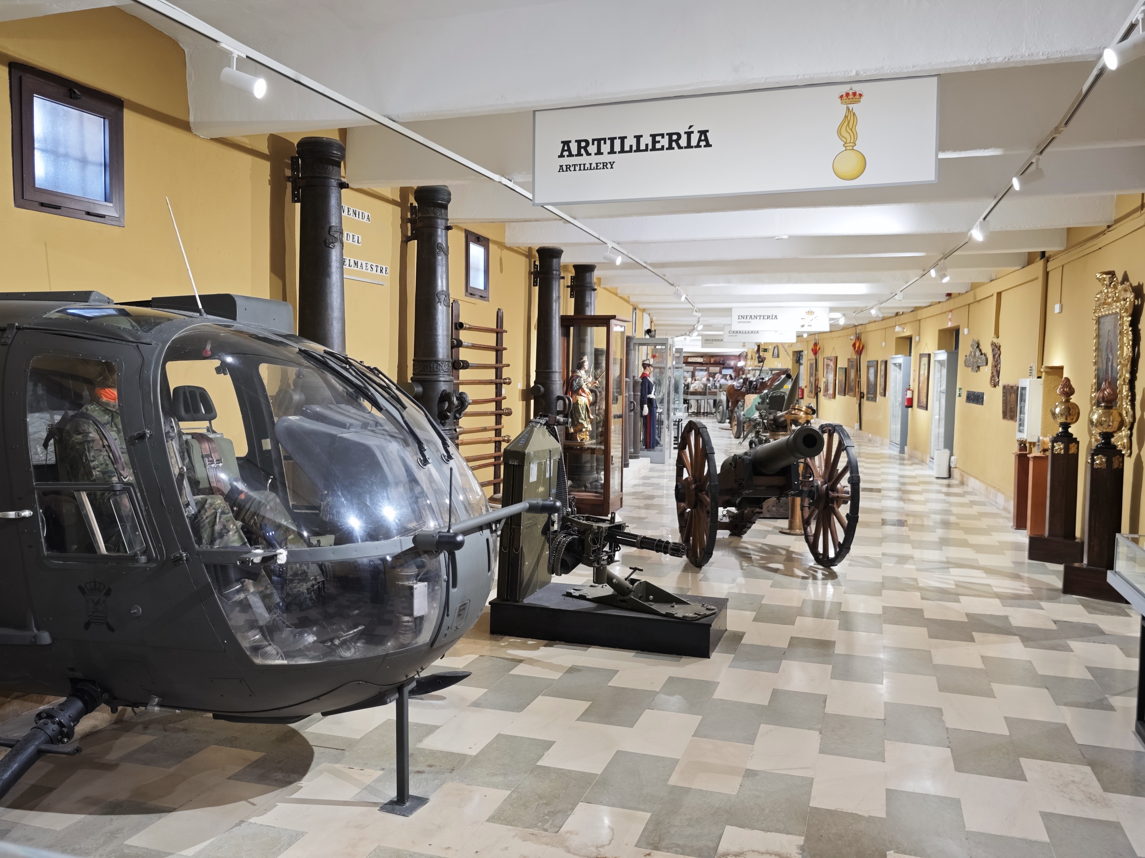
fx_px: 926
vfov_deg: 49.7
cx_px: 572
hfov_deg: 63.4
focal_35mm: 28
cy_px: 429
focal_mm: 8.72
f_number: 1.63
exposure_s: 1/50
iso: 250
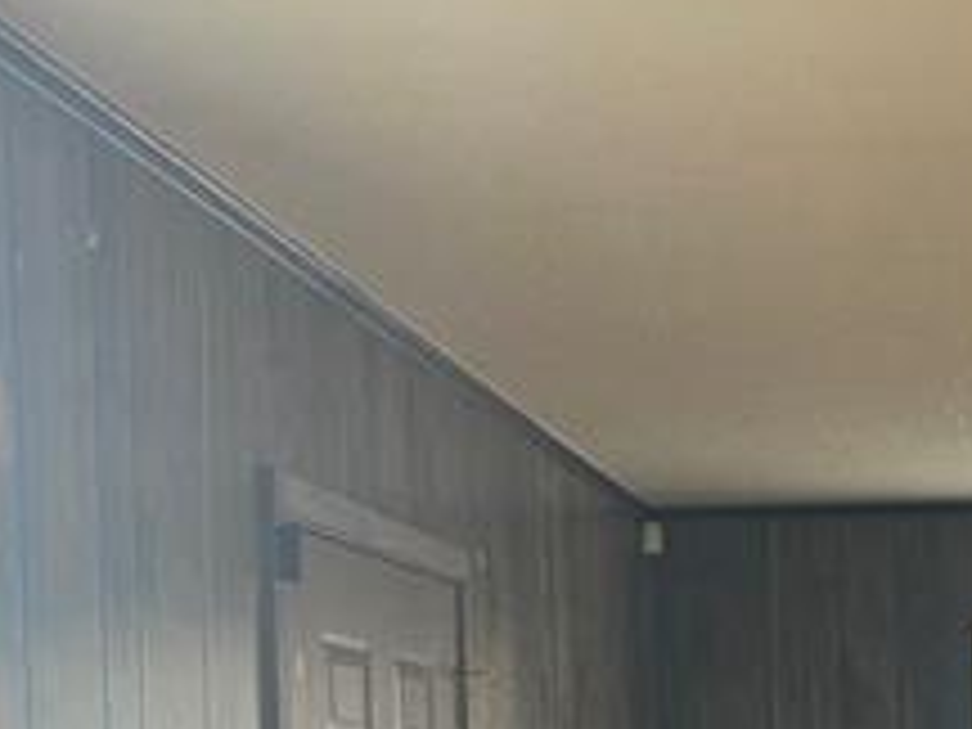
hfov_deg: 25.1
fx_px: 2078
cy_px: 882
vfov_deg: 18.8
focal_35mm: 74
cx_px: 958
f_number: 1.6
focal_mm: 5.1
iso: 125
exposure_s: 1/88
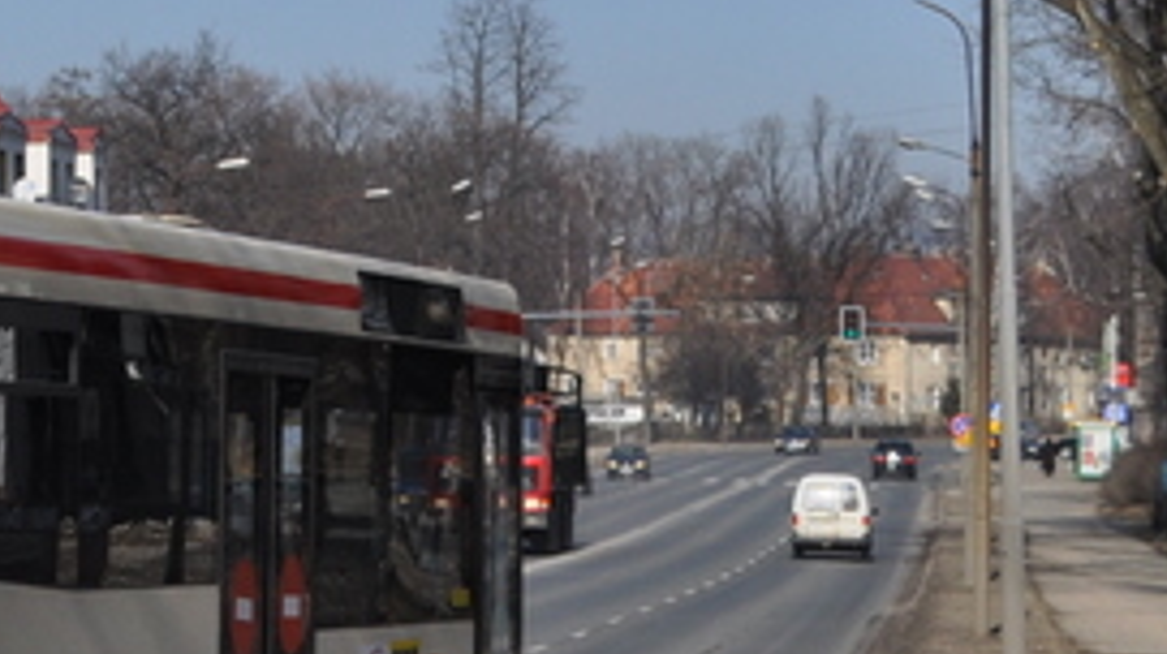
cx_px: -723
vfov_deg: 7.2
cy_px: -65
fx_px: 5164
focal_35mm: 167
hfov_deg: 12.1
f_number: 8
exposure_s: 1/2000
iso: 400
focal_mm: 32
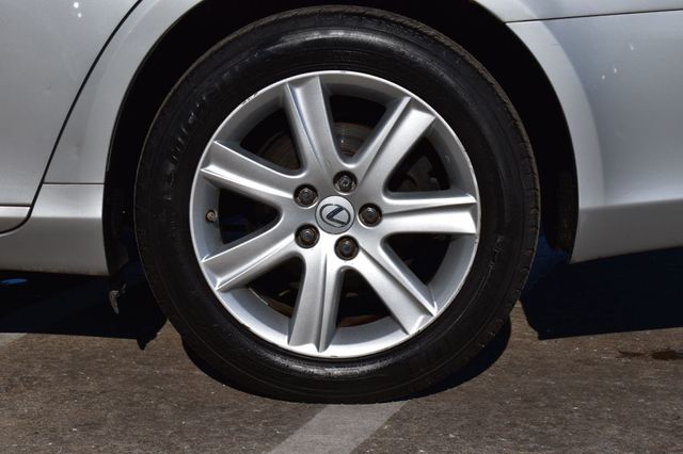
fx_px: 1365
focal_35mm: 72
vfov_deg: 18.9
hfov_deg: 28.1
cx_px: 342
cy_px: 227
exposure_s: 1/800
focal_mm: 48
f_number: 13
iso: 200
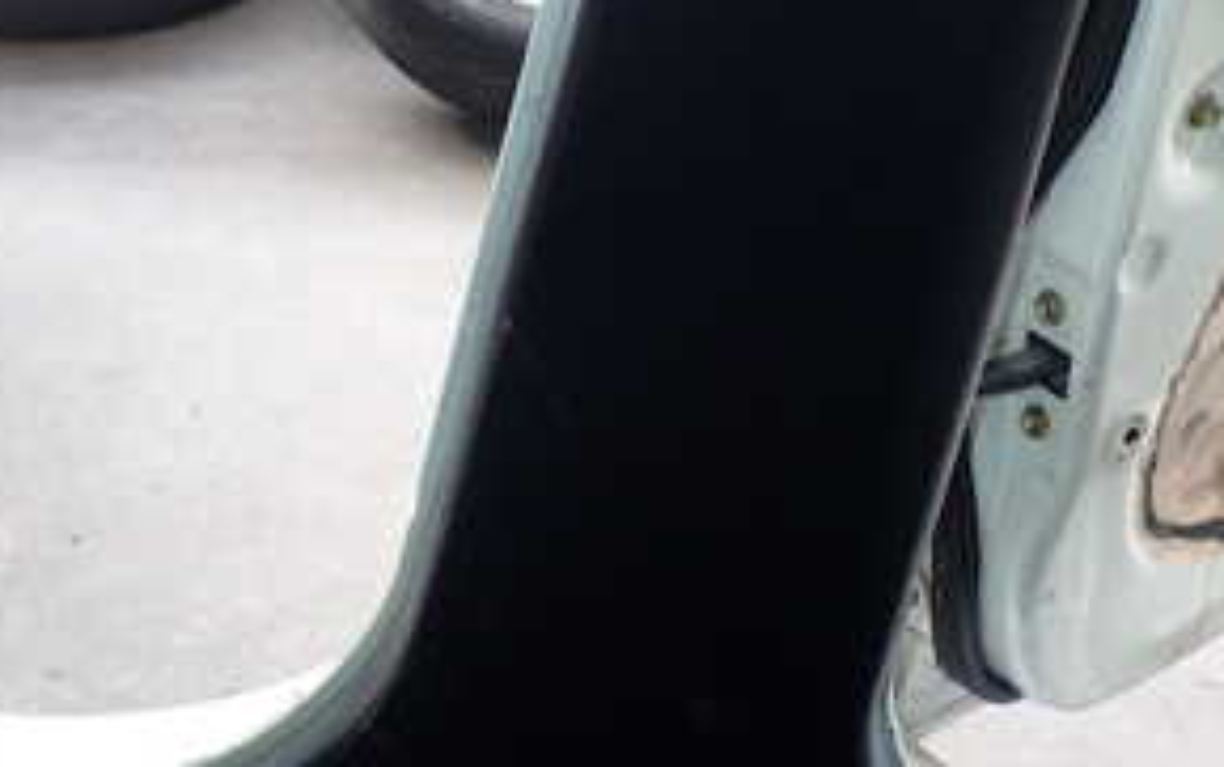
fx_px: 2203
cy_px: 195
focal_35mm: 66
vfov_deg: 19.6
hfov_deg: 31.0
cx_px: 699
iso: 200
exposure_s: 1/60
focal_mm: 5.4
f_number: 2.3
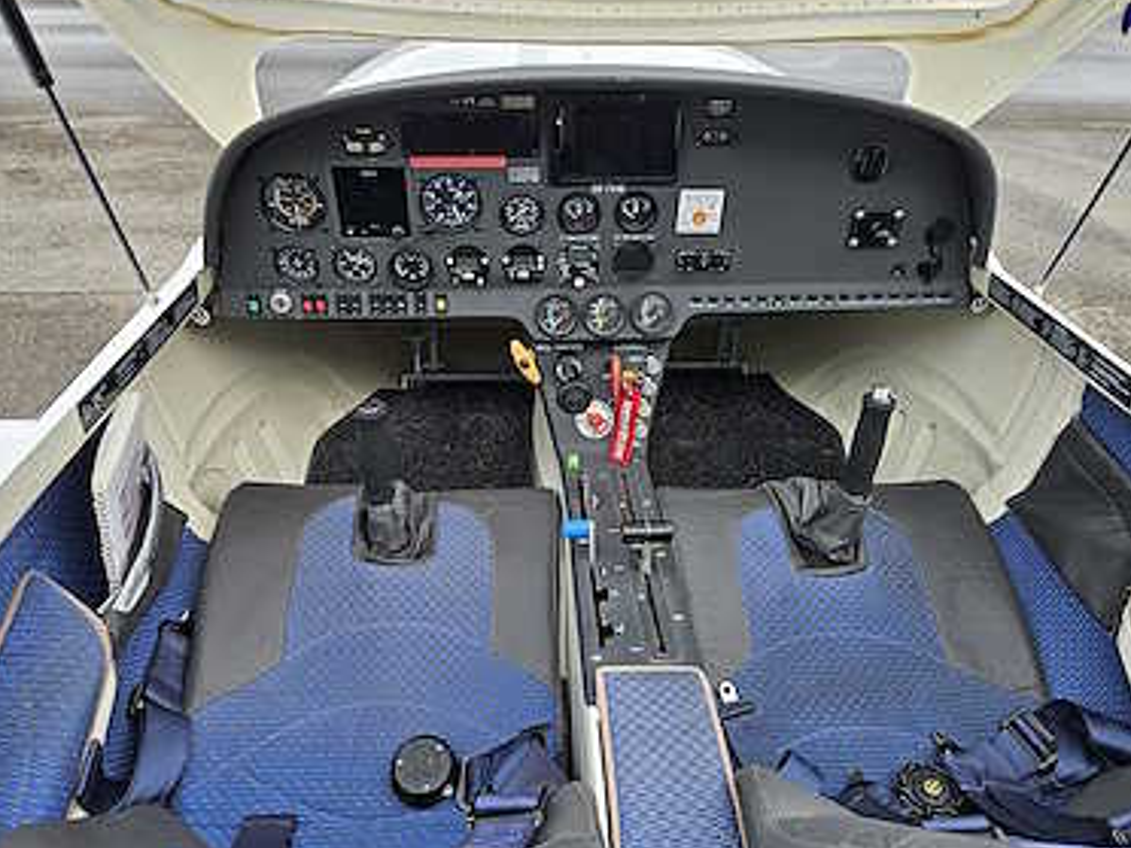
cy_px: 433
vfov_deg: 53.1
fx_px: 849
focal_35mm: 26
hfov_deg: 67.2
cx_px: 602
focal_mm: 5.4
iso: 25
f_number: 1.8
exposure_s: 1/195
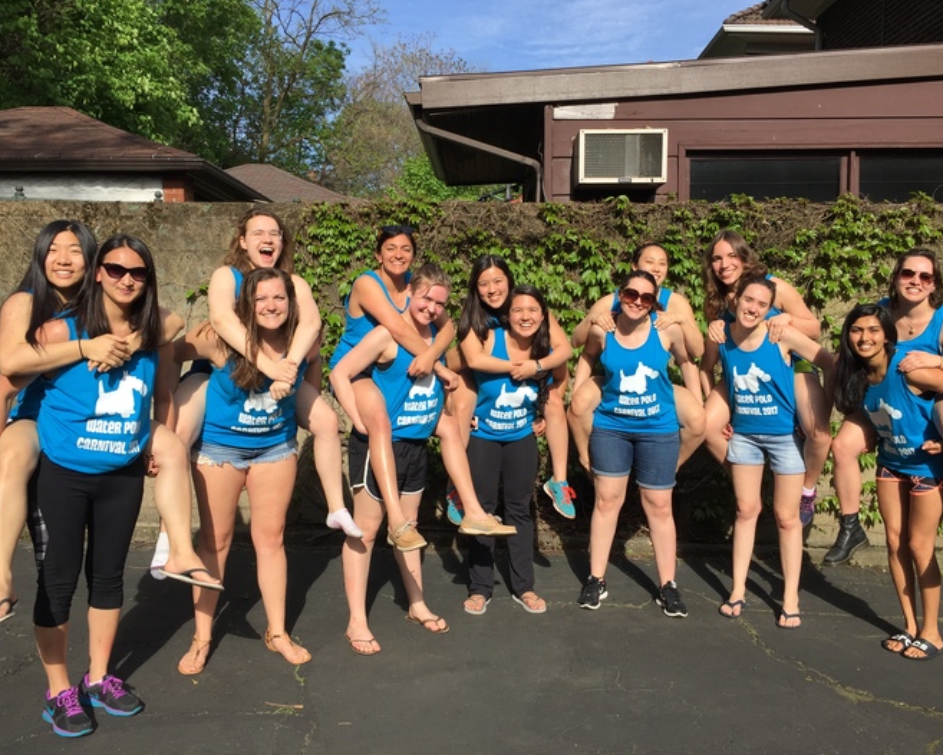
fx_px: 865
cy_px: 372
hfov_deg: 57.2
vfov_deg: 47.1
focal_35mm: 31
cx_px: 484
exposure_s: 1/1464
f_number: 2.2
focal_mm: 4.15
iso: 32
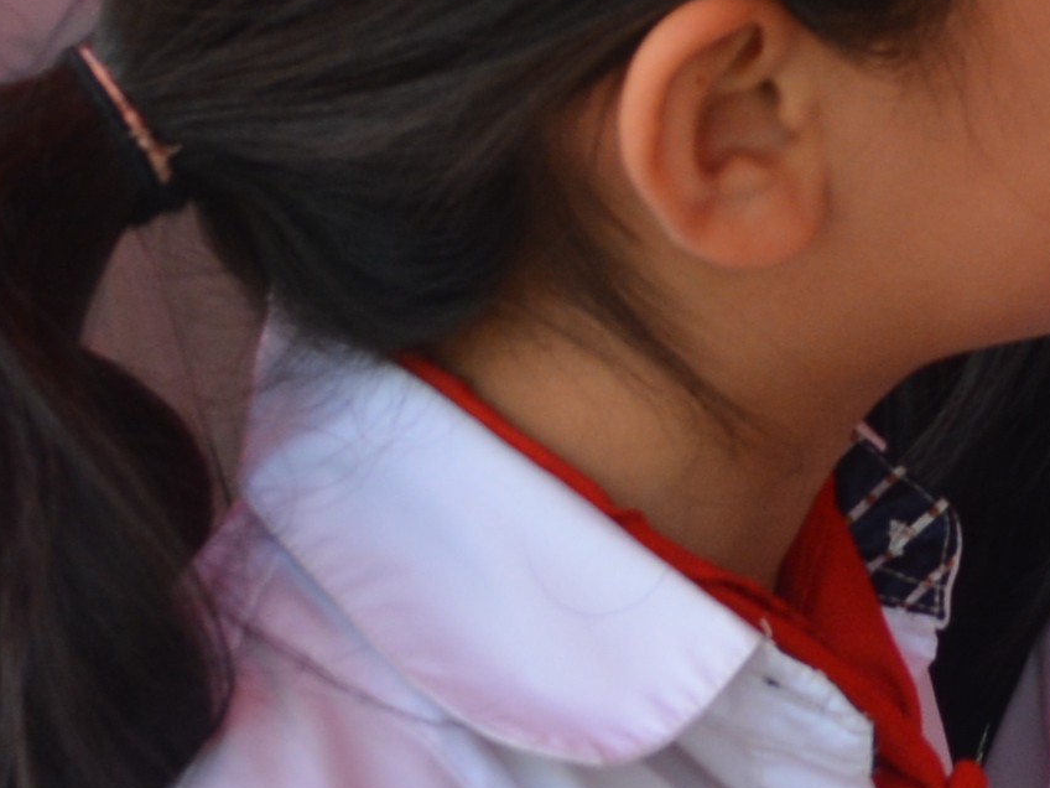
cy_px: -286
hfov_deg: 7.7
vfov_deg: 6.0
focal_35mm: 245
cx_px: 2218
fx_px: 7432
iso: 200
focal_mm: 24
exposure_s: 1/160
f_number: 6.3
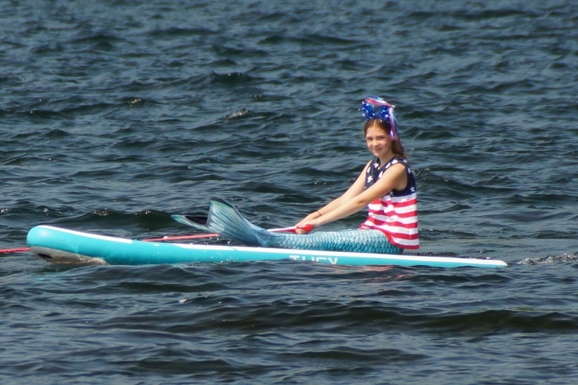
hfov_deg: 5.5
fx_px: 6019
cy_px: 192
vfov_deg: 3.7
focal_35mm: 375
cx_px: 289
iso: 320
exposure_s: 1/400
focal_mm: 250
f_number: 6.3
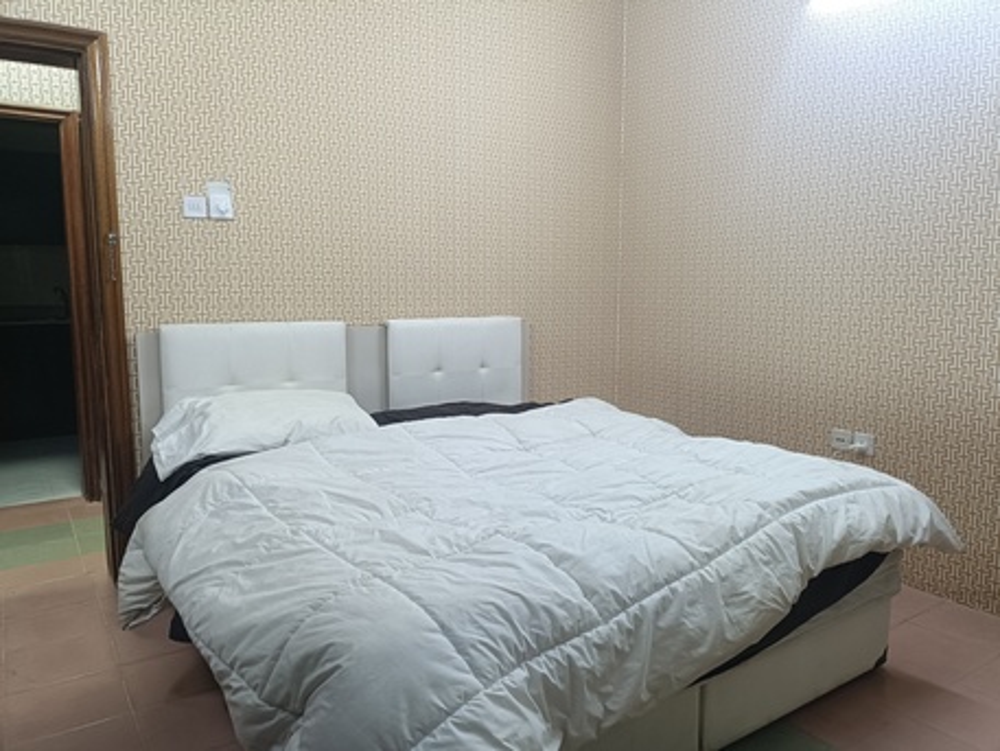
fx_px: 722
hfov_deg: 69.4
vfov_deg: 54.9
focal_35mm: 25
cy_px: 376
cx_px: 500
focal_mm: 4.7
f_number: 1.7
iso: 1056
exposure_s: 1/50
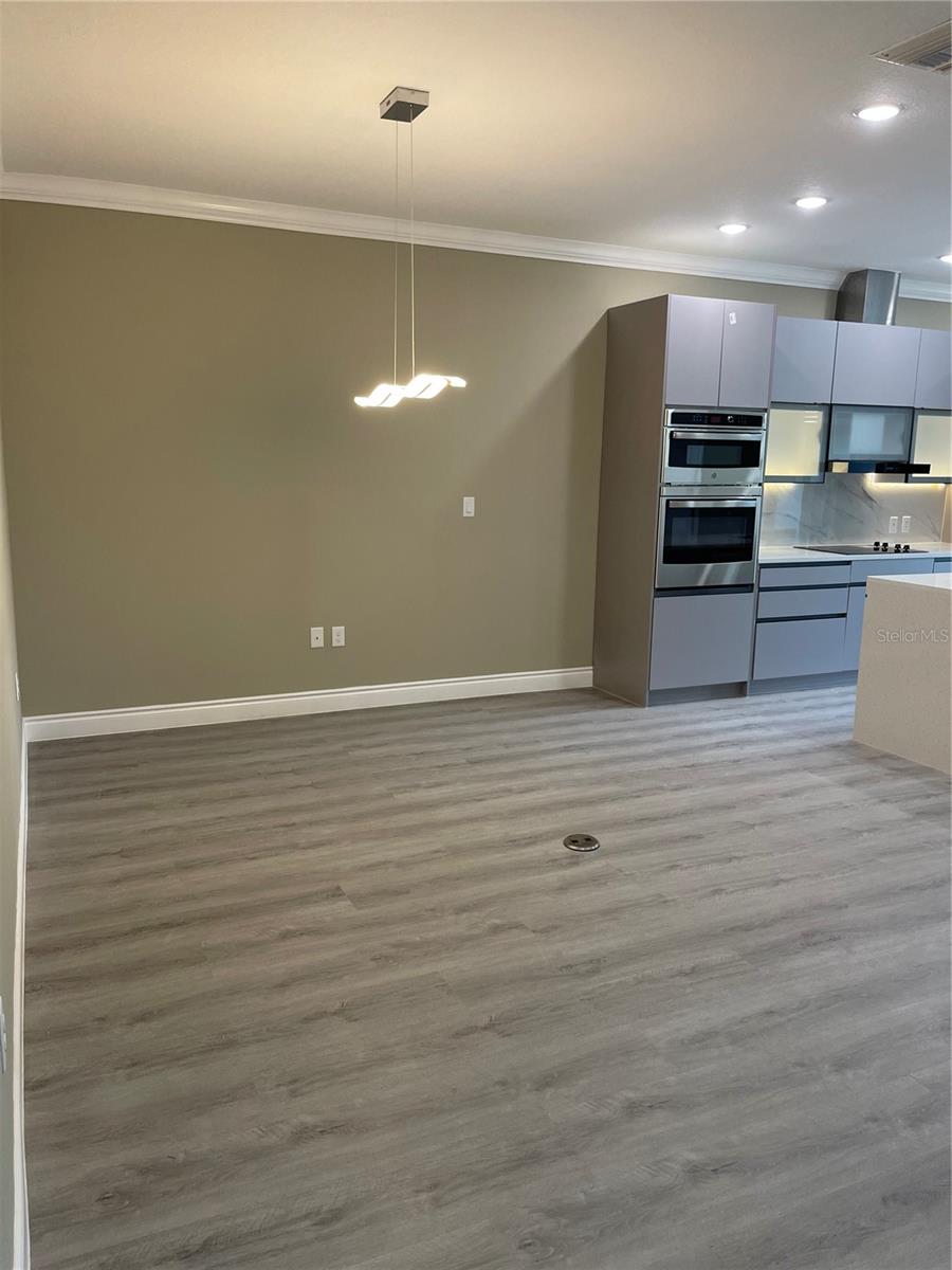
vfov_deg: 69.4
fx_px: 917
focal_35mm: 25
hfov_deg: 54.9
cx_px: 476
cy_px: 635
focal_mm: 5.1
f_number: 1.6
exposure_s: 1/120
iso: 125
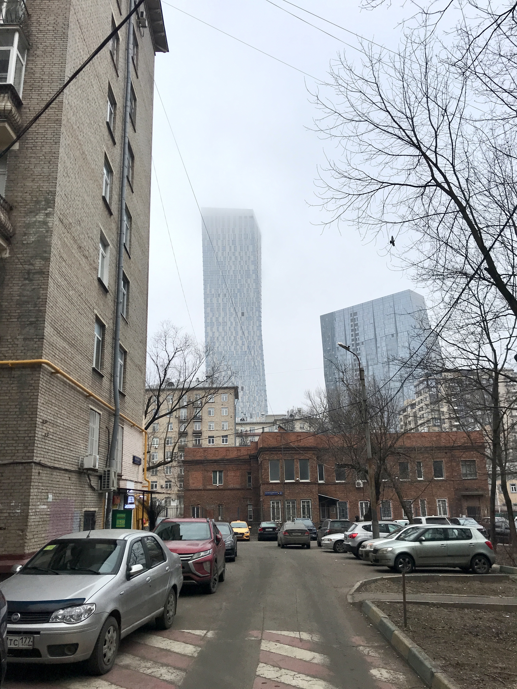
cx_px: 258
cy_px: 344
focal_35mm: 28
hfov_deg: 49.7
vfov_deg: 63.4
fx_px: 558
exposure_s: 1/805
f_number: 1.8
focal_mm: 3.99
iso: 20
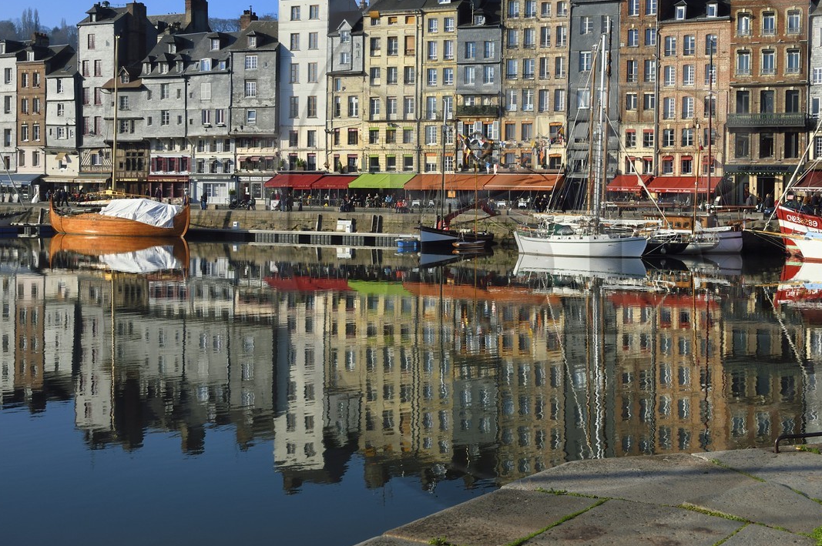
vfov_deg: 26.4
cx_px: 570
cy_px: 209
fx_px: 1163
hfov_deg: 38.3
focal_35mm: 51
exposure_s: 1/250
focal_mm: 34
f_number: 13
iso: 200
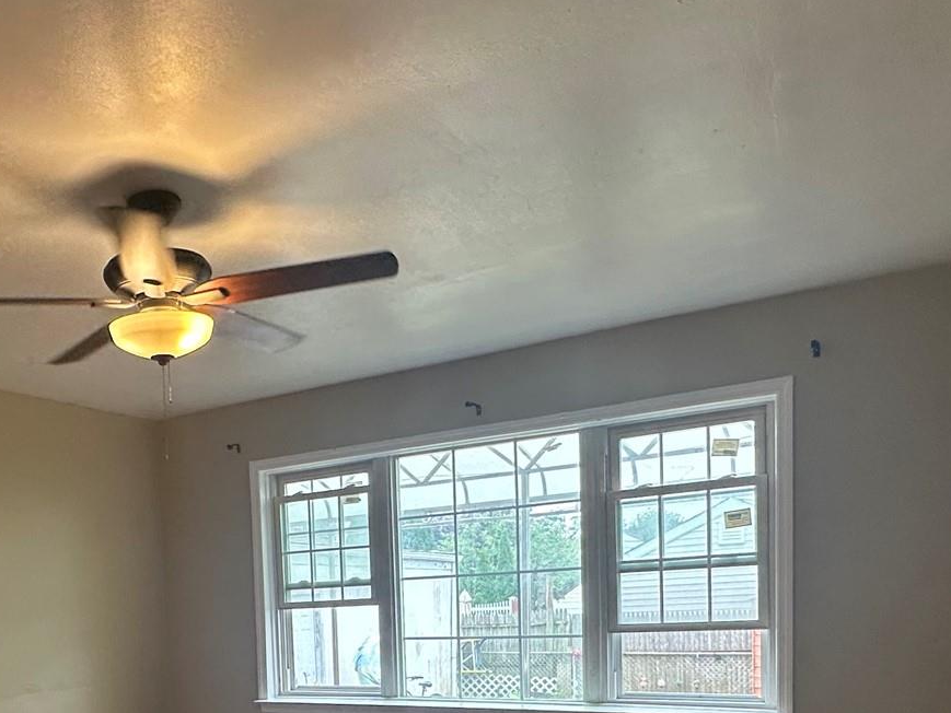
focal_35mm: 33
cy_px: 671
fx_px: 907
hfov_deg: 52.4
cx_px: 213
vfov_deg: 39.2
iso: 100
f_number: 2.2
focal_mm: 2.22
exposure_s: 1/120
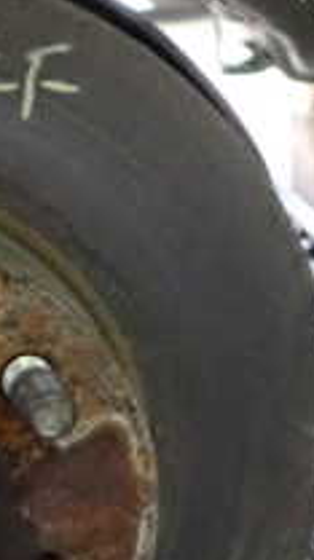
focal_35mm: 94
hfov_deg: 12.2
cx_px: -153
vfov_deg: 22.6
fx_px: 1396
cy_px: 402
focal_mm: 5.4
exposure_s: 1/100
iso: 4000
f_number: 2.3
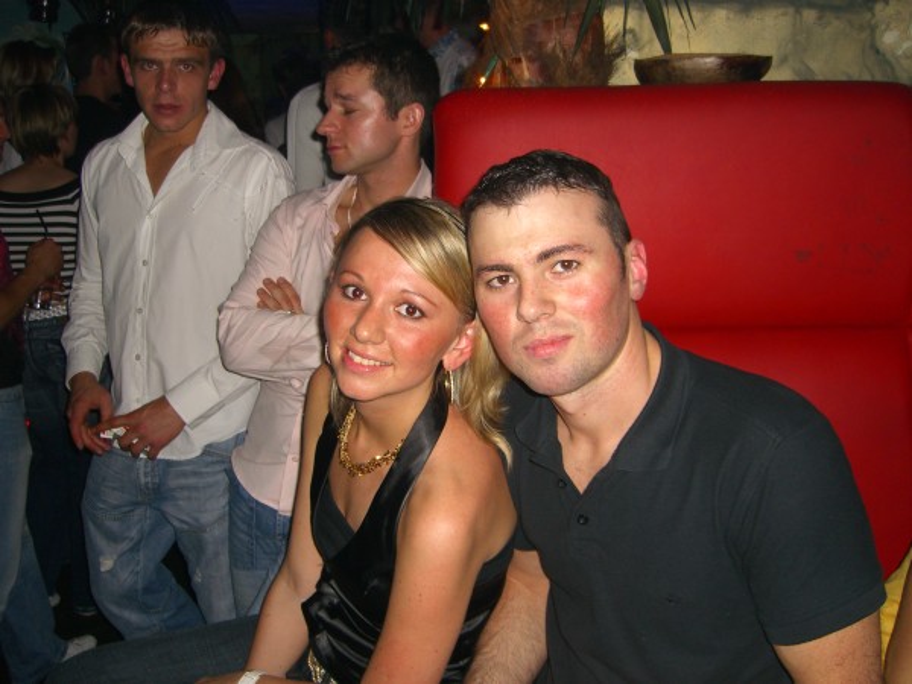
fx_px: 1001
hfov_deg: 49.0
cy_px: 342
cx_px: 456
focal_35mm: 38
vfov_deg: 37.7
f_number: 2.8
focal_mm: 7.9
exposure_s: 1/60
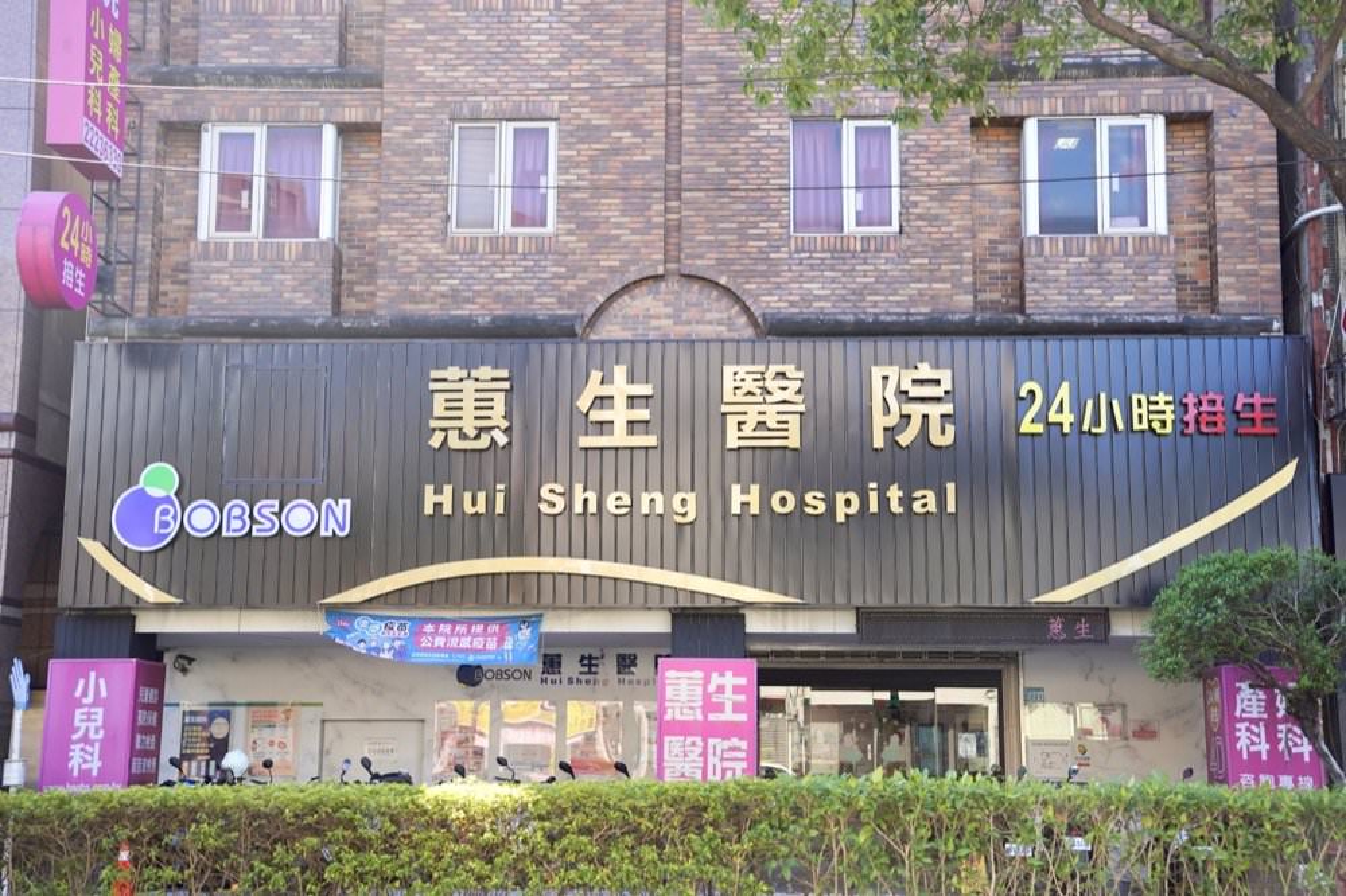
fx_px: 1876
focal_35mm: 50
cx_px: 673
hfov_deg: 39.5
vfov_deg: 26.9
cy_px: 448
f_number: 4
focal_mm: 50.2
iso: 125
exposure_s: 1/160
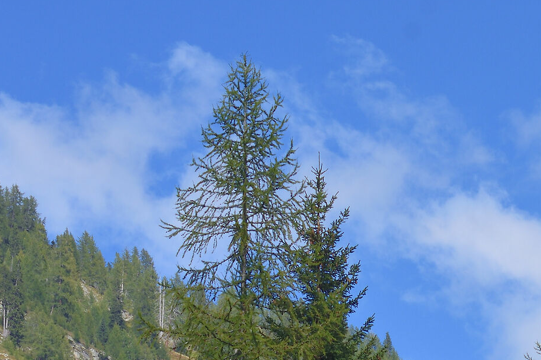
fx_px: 4117
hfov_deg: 7.5
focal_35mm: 274
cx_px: 642
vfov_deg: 5.0
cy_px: 344
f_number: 8
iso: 100
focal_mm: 70
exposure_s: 1/200
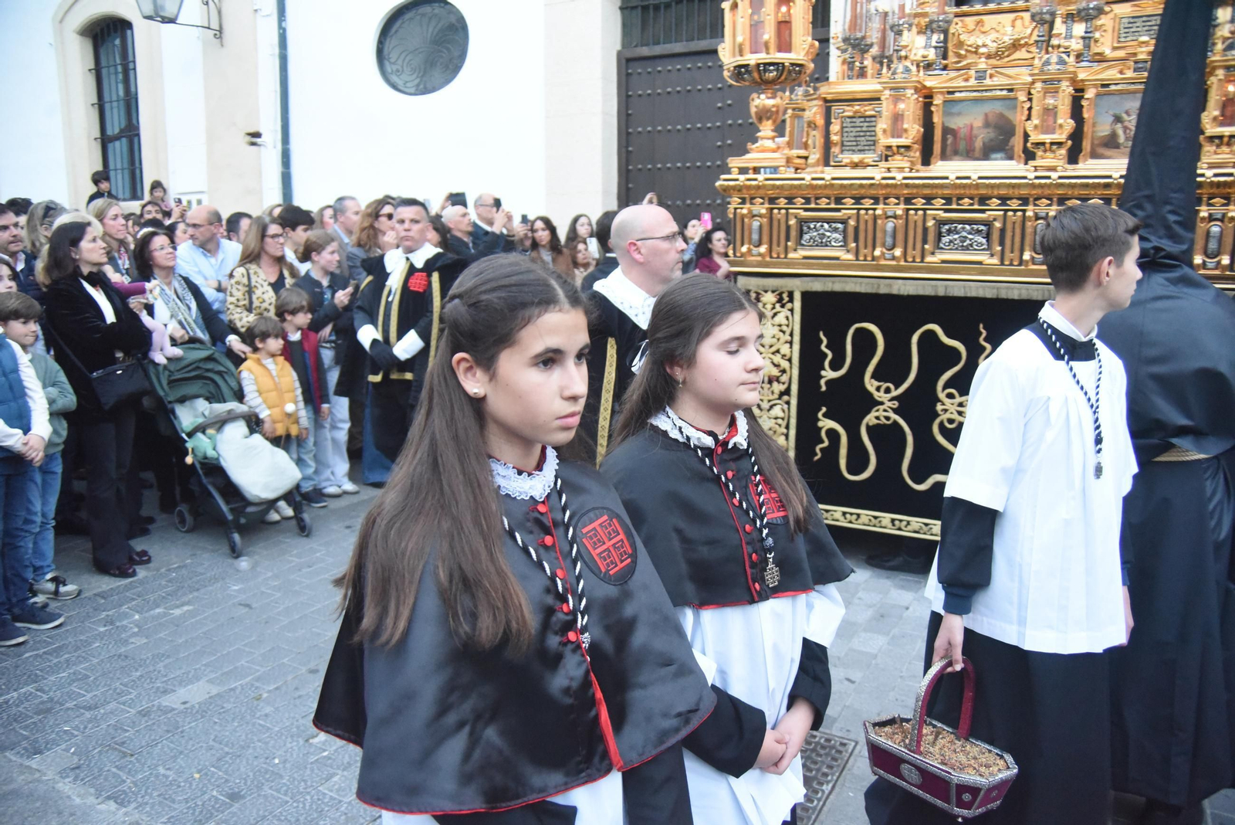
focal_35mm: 29
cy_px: 412
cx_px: 618
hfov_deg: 63.6
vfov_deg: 45.0
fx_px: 995
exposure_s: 1/125
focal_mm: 29
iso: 9000
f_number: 6.3
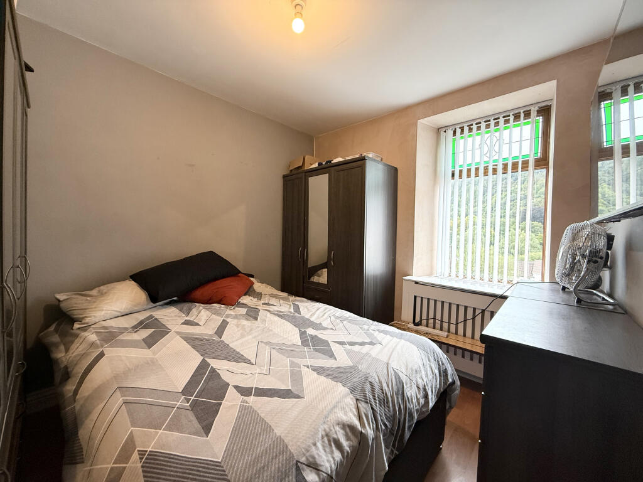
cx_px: 322
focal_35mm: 14
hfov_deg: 102.1
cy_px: 241
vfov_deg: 85.7
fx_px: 260
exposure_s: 1/99
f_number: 2.2
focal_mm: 2.22
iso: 200
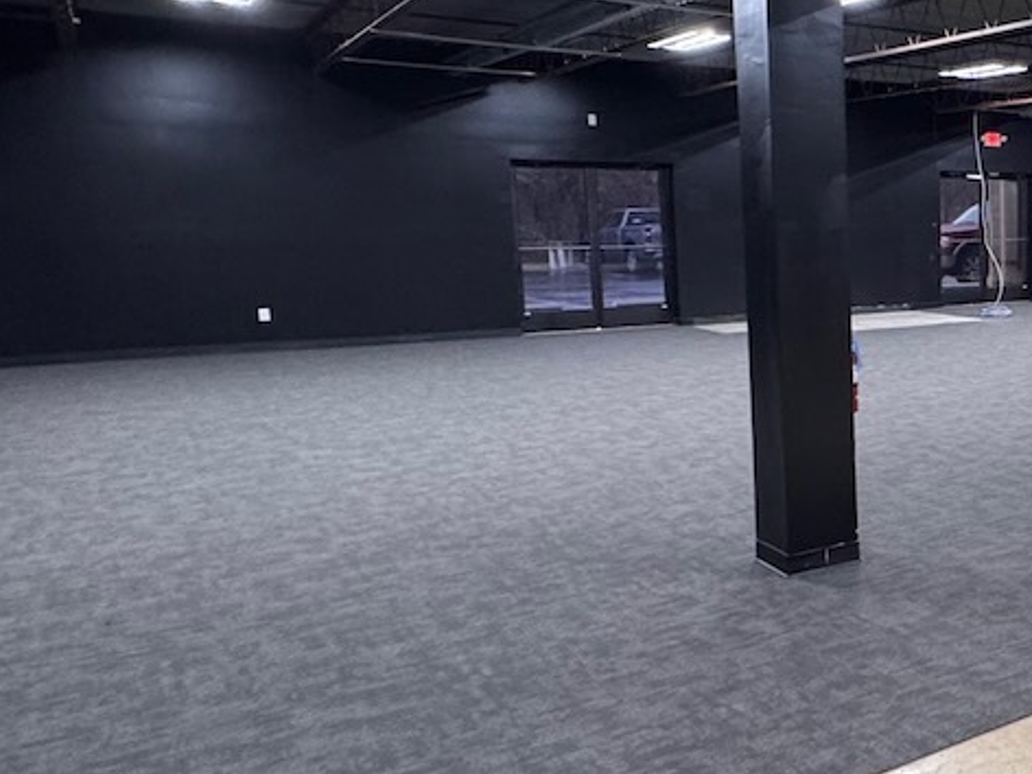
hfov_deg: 39.1
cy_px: 361
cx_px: 1165
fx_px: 1133
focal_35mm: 38
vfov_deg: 37.7
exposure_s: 1/60
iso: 320
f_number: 2.2
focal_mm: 2.22
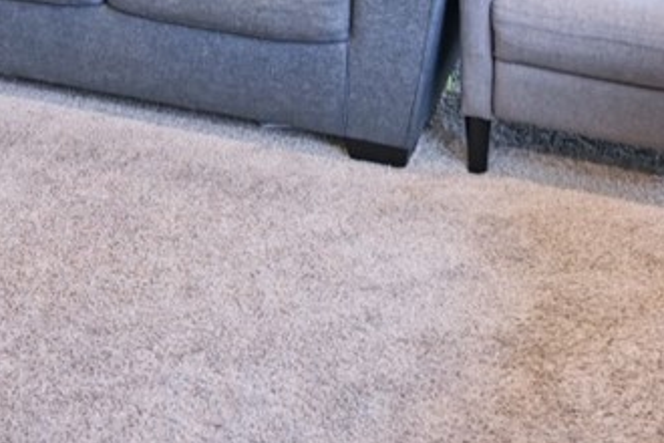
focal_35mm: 79
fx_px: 1457
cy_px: -272
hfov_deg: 25.0
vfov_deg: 15.6
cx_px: 91
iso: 360
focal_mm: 16
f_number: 3.5
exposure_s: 1/25
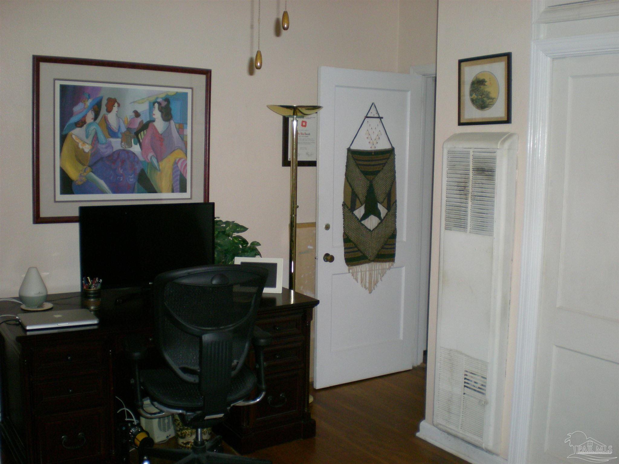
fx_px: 680
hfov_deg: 49.0
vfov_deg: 37.7
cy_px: 232
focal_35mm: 38
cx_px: 310
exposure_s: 1/60
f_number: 3.1
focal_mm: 6.3
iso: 178
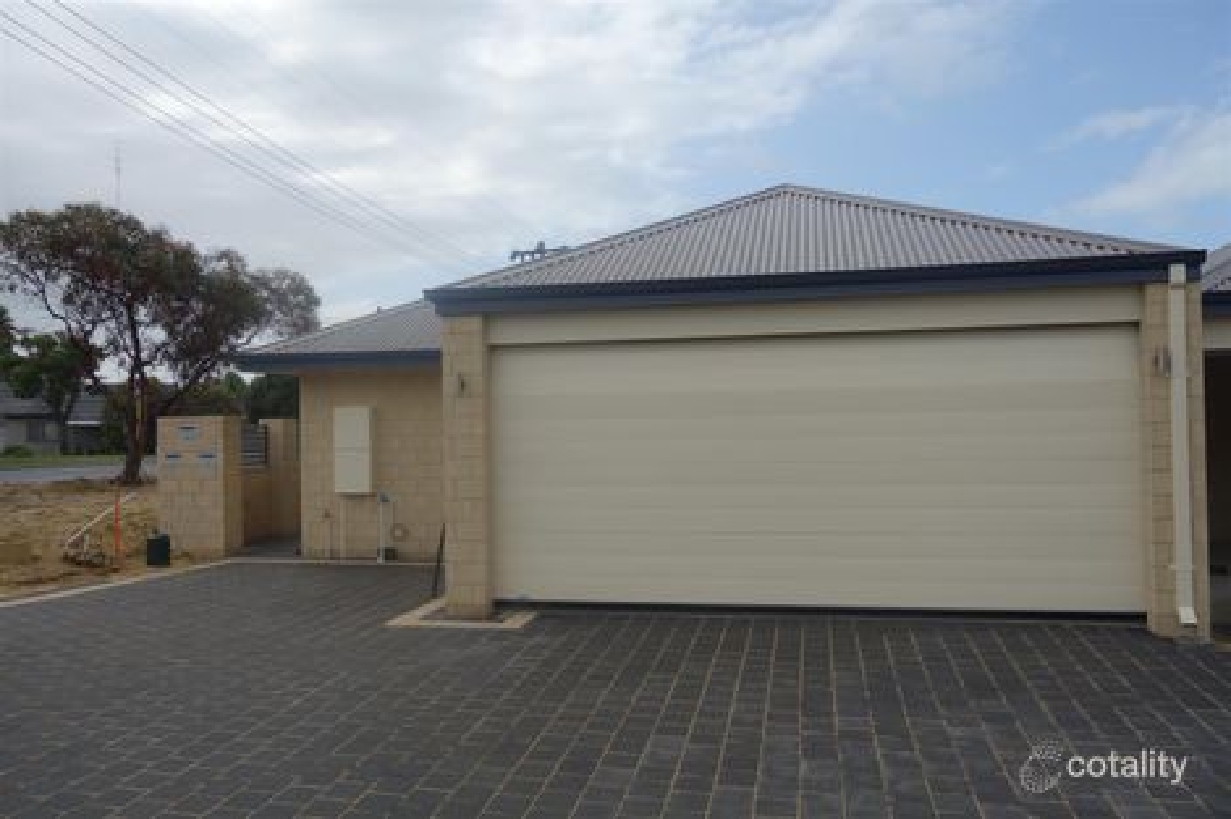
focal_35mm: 28
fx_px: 957
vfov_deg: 46.4
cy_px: 410
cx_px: 616
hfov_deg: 65.5
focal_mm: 10.4
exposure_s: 1/400
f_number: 5.6
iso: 125
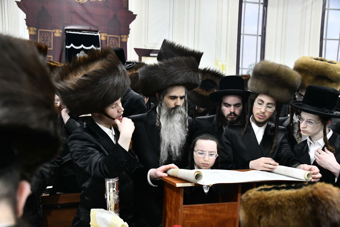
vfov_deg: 30.5
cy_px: 114
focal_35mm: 44
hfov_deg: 44.5
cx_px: 170
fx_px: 415
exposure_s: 1/125
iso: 3200
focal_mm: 44
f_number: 5.6
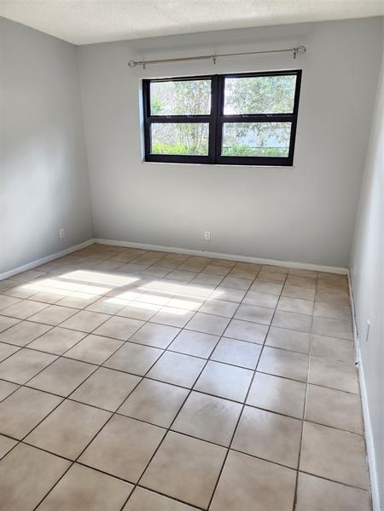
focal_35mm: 23
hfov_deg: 58.9
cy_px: 256
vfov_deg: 73.9
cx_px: 192
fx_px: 340
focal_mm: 6.4
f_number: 1.8
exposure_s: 1/120
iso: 160
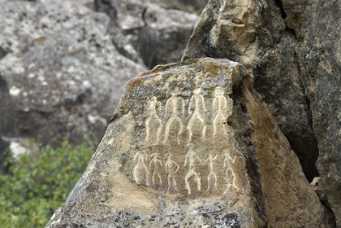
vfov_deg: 6.9
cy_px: 114
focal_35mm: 200
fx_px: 1894
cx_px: 170
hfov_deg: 10.3
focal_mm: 200
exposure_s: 1/250
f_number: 8
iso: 200
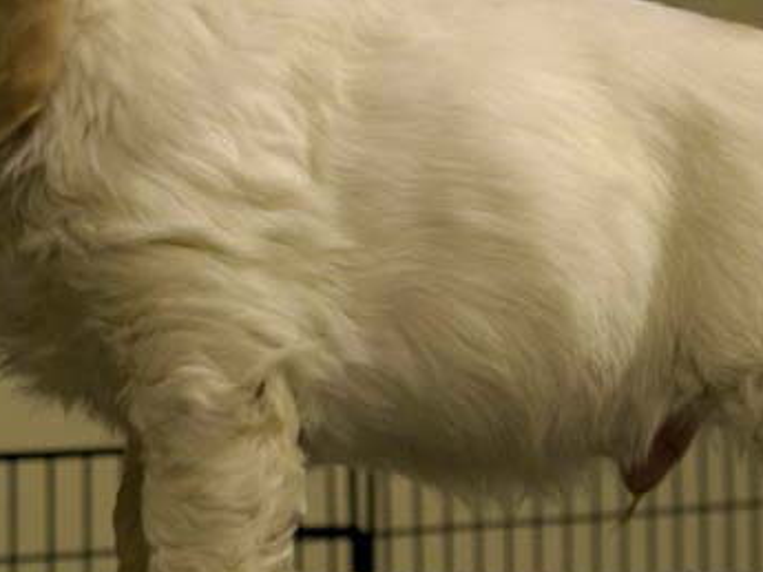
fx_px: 3682
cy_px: 233
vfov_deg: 8.9
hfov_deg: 11.8
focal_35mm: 167
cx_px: 383
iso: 400
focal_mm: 50
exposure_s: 1/25
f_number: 5.6
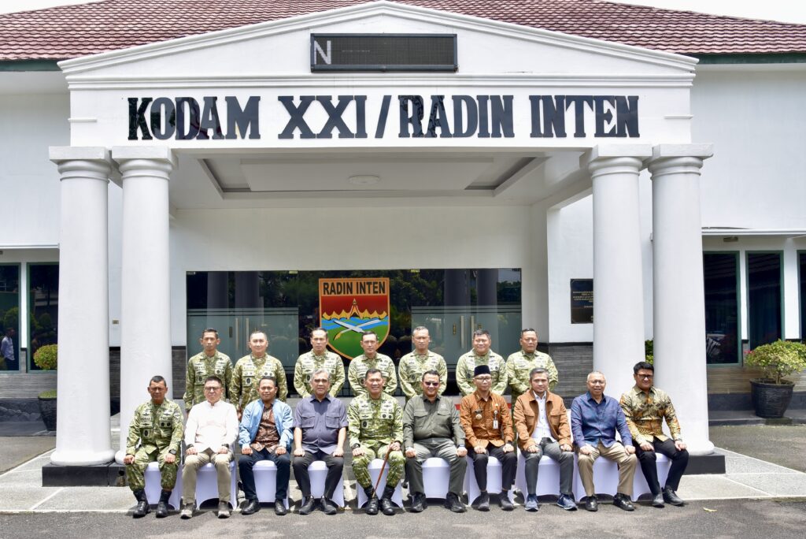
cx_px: 403
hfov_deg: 73.7
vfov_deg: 53.2
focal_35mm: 24
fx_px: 538
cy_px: 270
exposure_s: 1/100
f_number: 7.1
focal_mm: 24
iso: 100
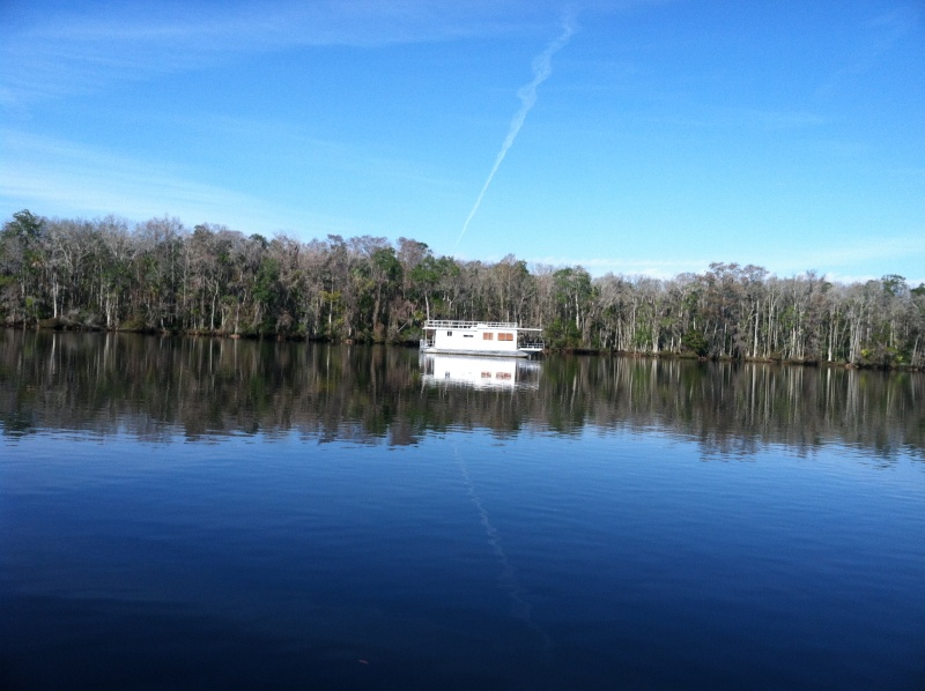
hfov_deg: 52.7
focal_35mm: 35
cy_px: 346
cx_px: 462
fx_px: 934
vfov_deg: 40.6
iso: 80
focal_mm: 3.85
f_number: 2.8
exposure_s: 1/1287
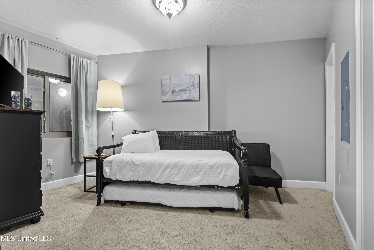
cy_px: 125
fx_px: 145
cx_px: 187
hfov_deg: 104.3
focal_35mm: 14
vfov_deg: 81.2
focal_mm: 14
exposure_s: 4
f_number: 8
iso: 100
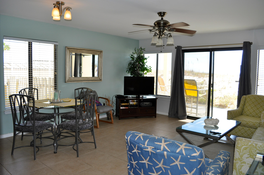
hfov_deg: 67.4
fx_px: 198
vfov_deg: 47.8
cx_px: 132
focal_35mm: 27
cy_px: 88
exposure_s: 1/200
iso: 200
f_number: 5
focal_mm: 18
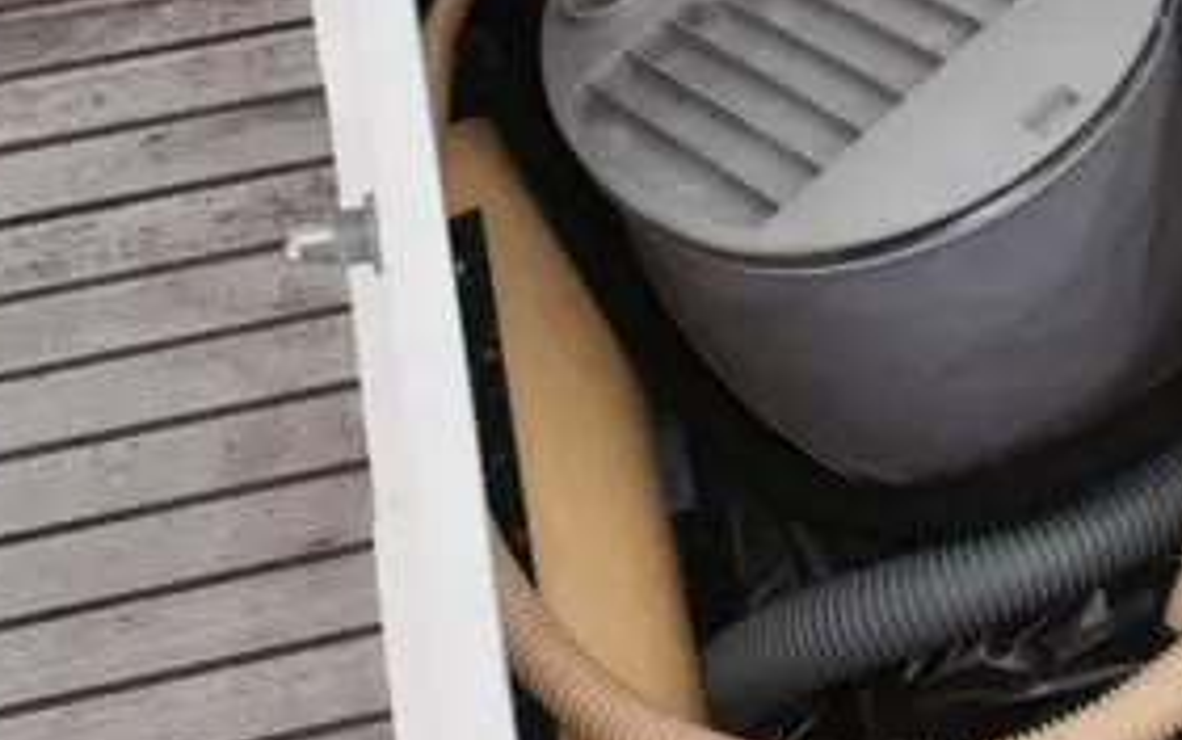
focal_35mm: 70
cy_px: 219
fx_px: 2256
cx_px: 946
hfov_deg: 28.7
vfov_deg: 18.6
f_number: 2.2
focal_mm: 4.15
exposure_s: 1/694
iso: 32
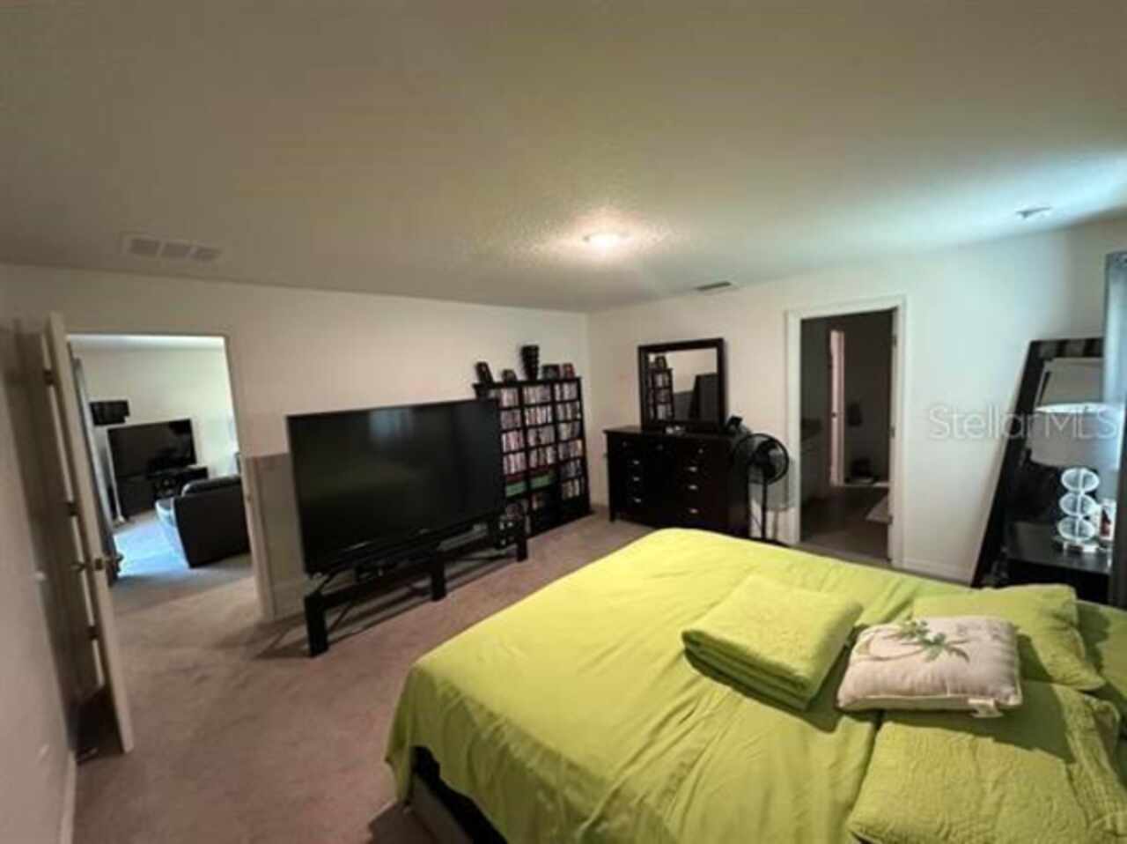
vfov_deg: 85.6
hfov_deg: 102.1
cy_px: 422
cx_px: 564
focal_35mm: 14
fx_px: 455
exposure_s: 1/60
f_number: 2.2
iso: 800
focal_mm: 2.22
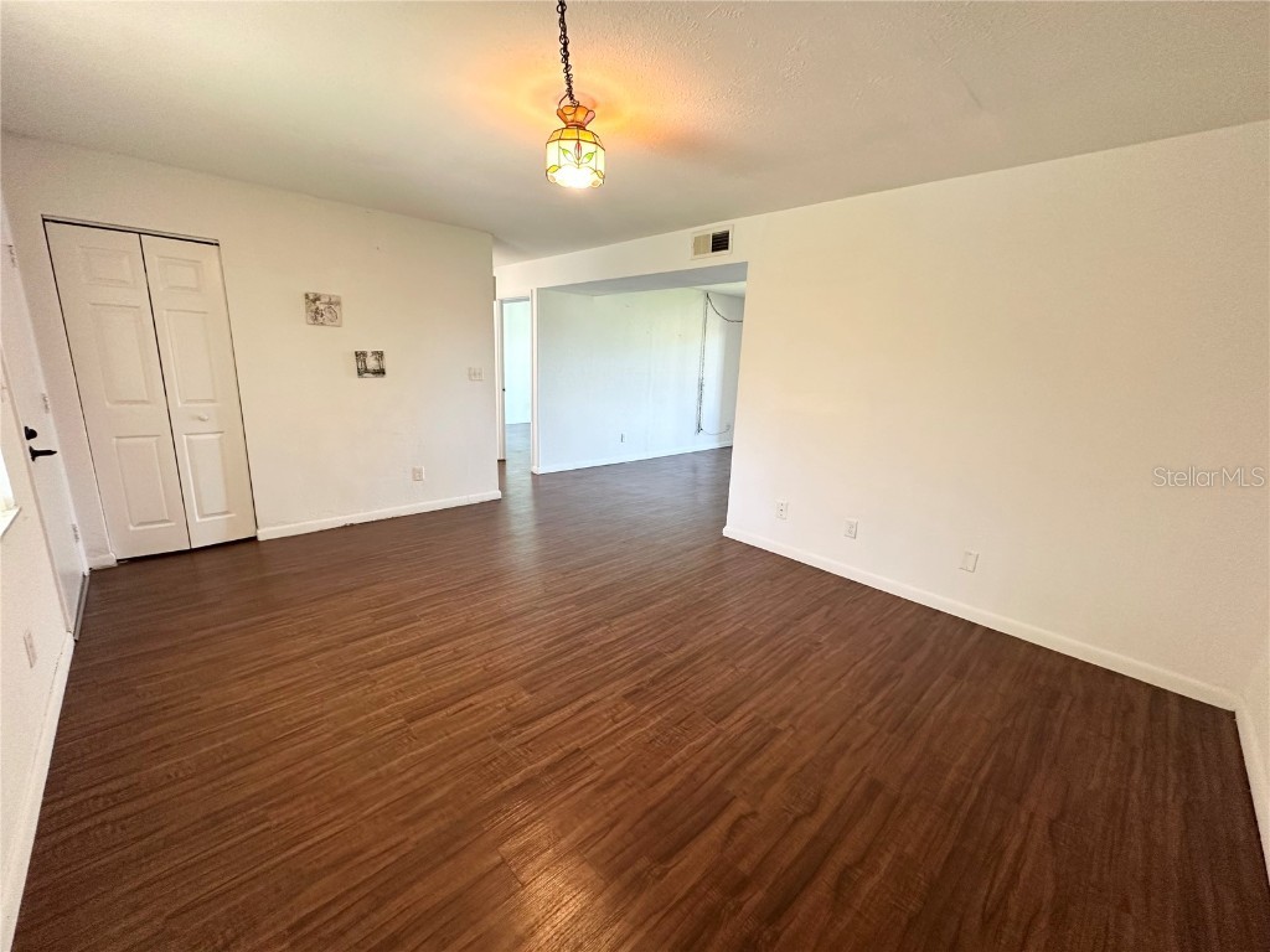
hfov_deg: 102.1
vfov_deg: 85.7
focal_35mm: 14
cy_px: 476
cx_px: 635
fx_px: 514
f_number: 2.2
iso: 200
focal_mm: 2.22
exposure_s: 1/60
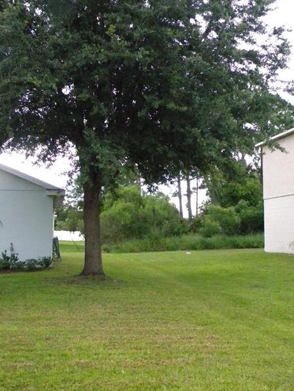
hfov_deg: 32.1
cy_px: 196
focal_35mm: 45
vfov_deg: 42.1
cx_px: 170
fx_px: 509
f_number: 3.7
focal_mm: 6.4
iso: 800
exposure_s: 1/142
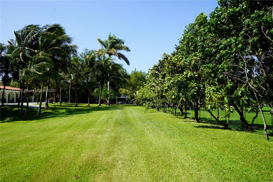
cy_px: 91
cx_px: 136
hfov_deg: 65.5
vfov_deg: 46.4
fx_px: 212
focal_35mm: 28
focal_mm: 28
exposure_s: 1/125
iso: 100
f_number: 9
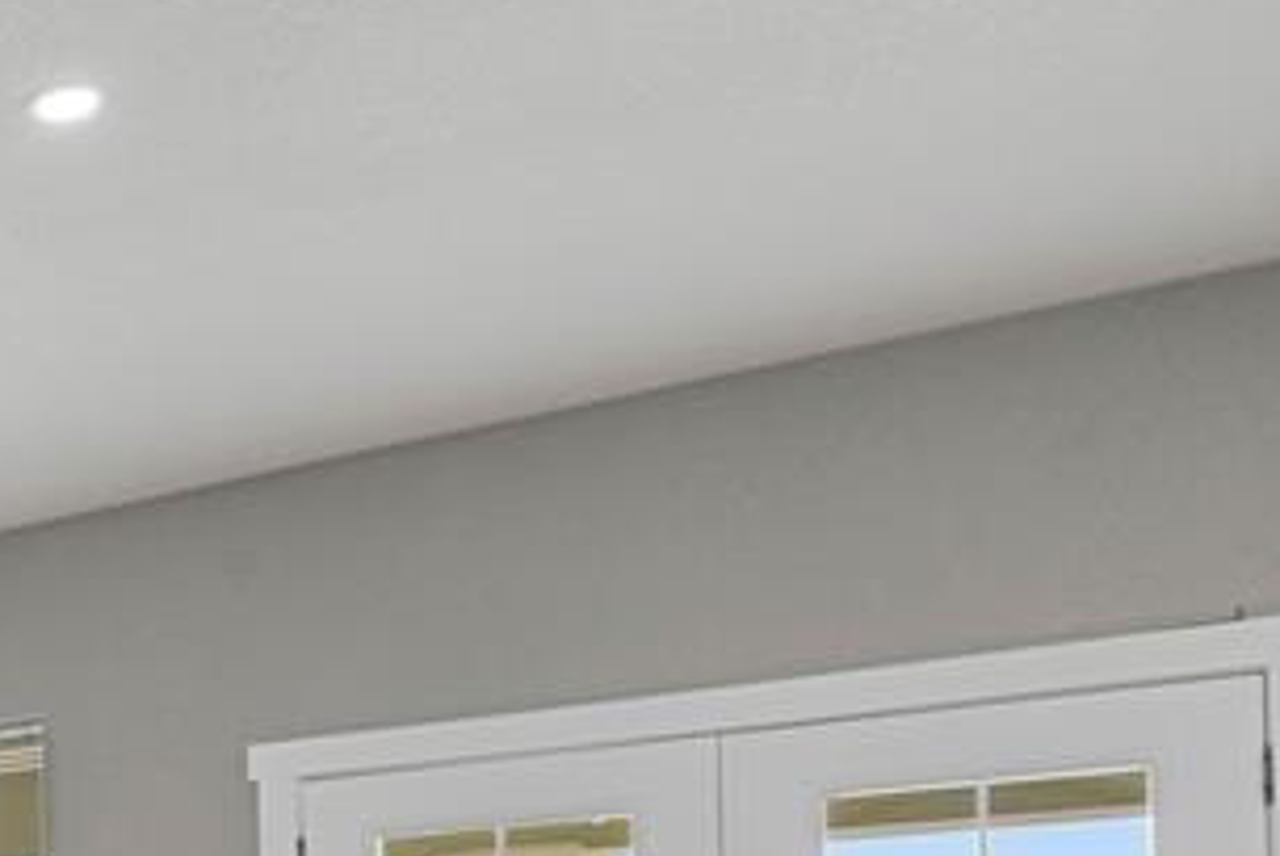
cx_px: -684
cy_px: 1104
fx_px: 2029
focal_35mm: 57
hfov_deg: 25.4
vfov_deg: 21.6
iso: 250
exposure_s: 2
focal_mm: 17
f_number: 8
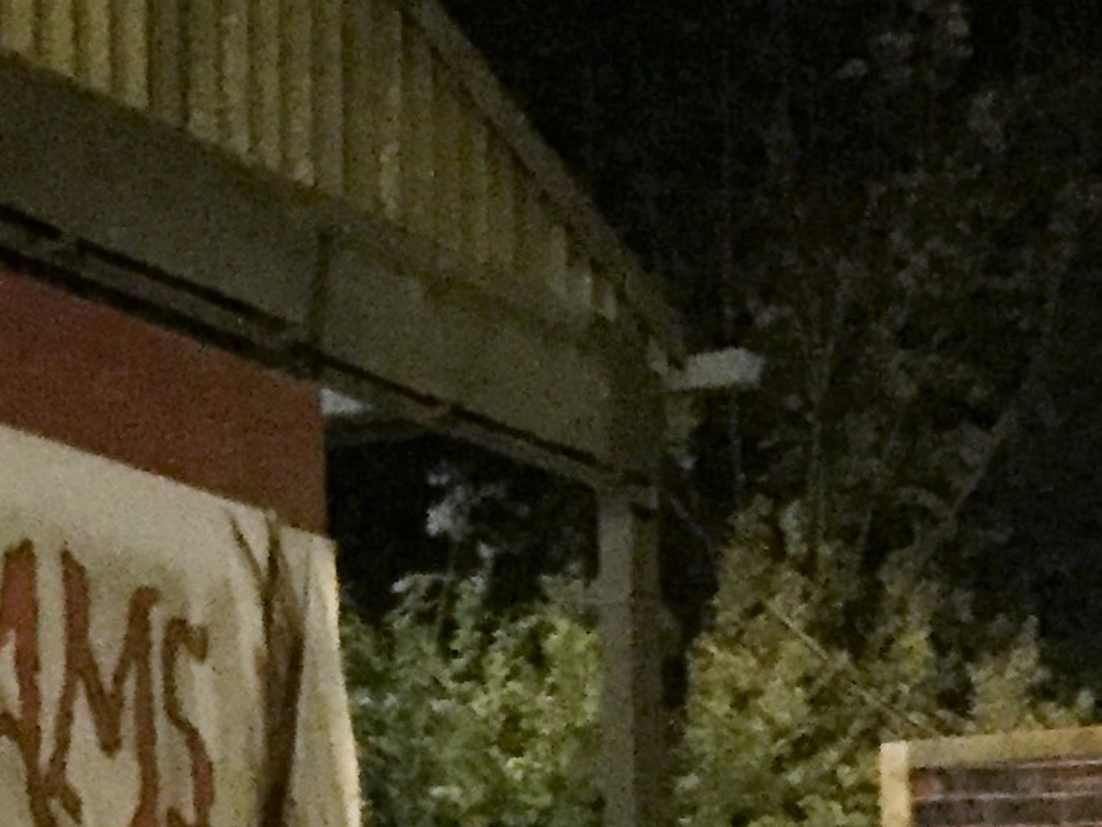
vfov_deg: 11.7
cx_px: -461
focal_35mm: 125
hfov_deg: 14.8
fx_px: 3980
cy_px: 869
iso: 2000
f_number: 2.2
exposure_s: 1/17
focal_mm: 4.15
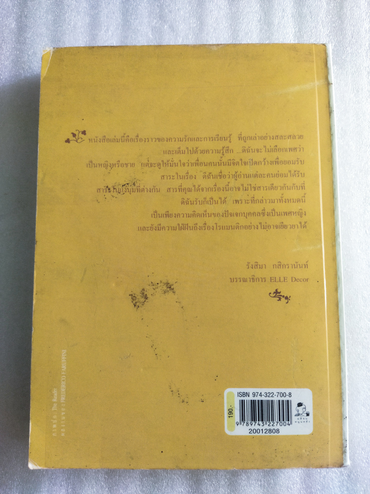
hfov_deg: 51.4
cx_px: 185
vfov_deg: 65.3
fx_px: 385
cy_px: 247
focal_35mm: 27
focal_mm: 4.71
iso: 466
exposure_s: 1/50
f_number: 1.79
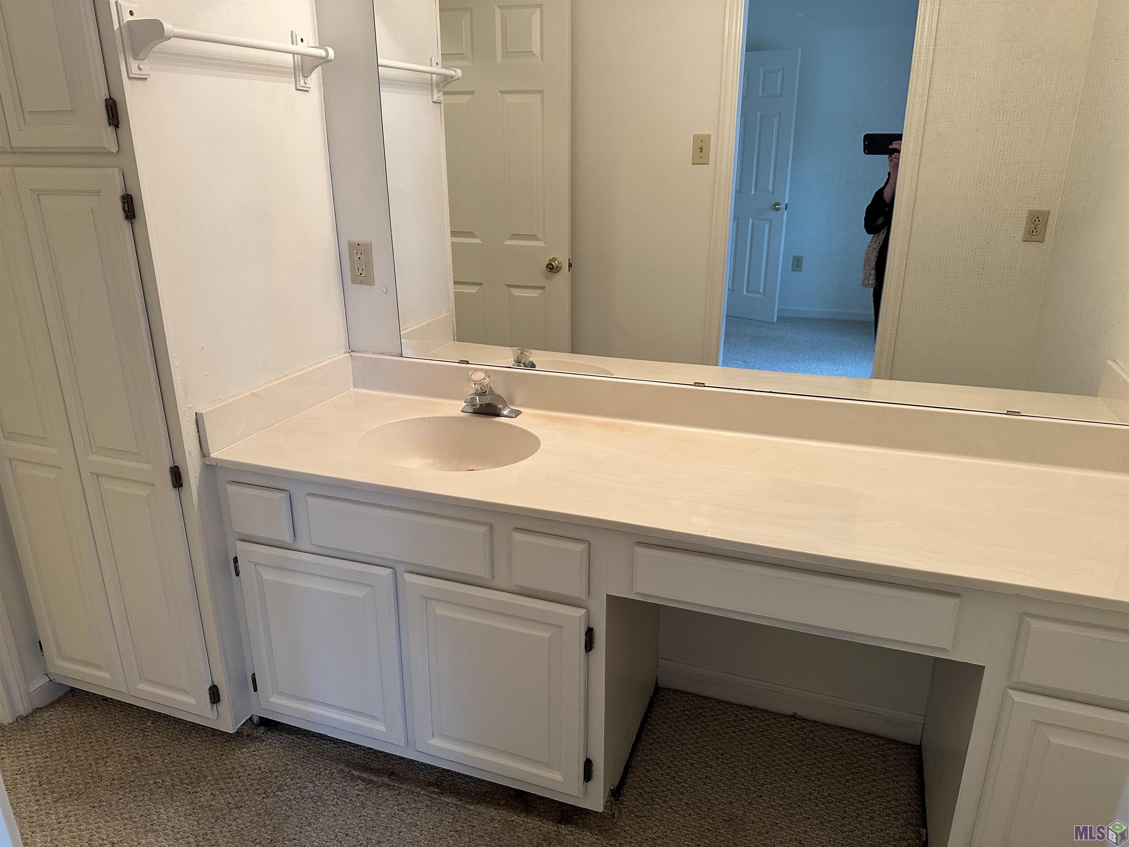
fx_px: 783
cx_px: 564
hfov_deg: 71.6
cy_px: 424
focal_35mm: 24
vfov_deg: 56.8
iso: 200
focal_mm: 6.86
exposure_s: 1/120
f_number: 1.78
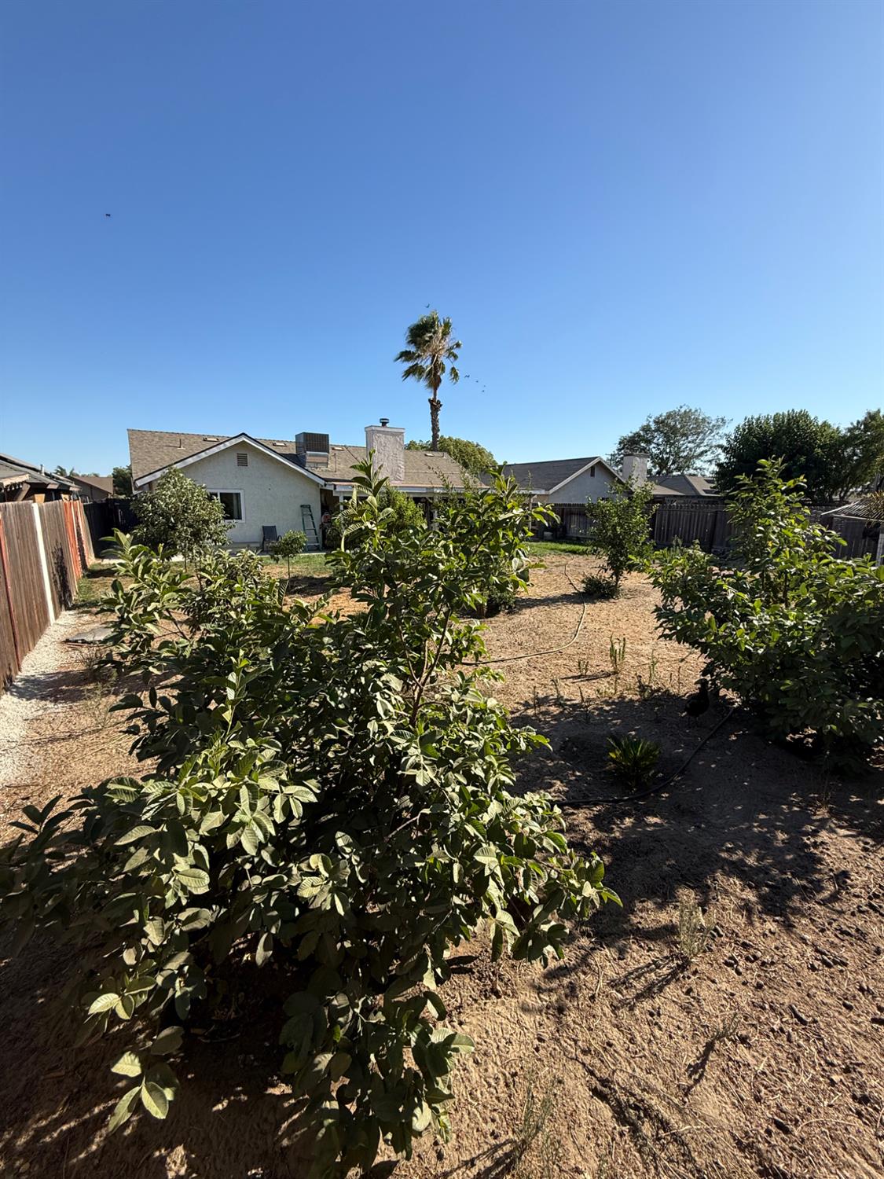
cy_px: 590
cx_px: 442
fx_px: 477
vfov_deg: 102.1
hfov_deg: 85.7
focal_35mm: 14
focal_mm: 2.22
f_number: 2.2
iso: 50
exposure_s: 1/1464
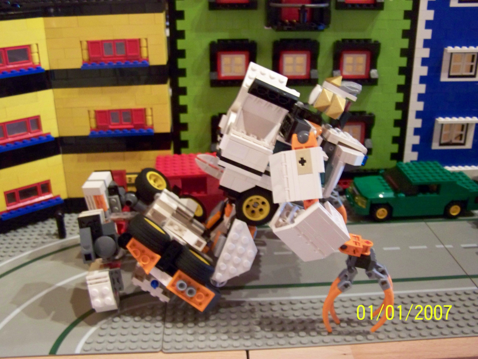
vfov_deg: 37.7
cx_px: 239
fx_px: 525
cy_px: 180
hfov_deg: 49.0
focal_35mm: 38
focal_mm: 6.3
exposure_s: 1/8
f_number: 2.8
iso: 400
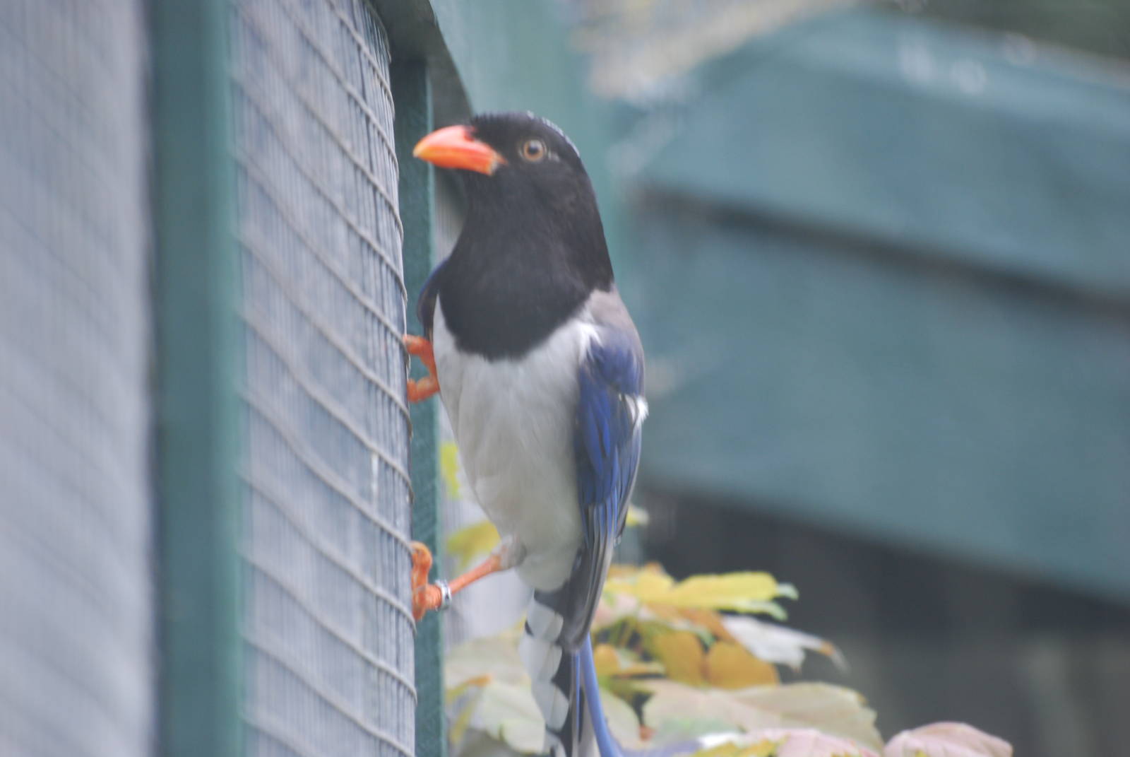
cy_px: 378
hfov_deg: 5.1
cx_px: 565
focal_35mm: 405
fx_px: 12727
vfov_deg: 3.4
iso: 280
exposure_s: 1/125
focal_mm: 270
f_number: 5.6
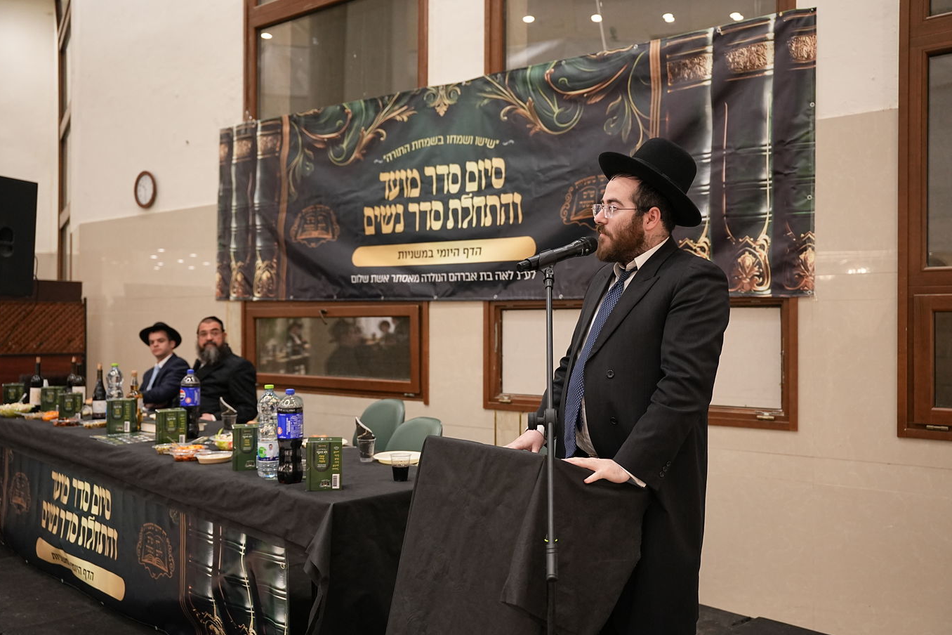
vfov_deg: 40.6
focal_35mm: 32
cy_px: 316
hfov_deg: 58.1
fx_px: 857
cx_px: 472
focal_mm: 31.4
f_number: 2.8
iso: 2500
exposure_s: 1/320
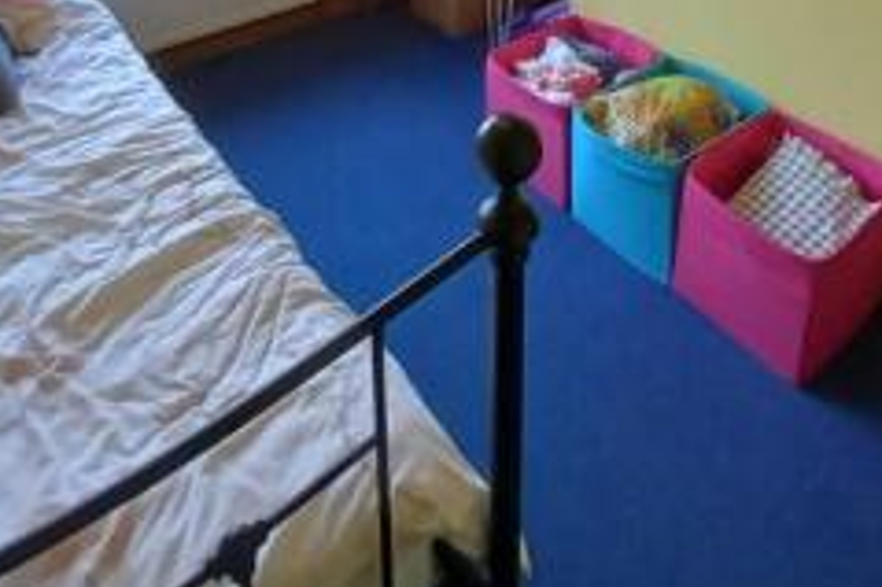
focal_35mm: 33
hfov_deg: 57.0
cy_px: -179
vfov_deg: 31.0
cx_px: 511
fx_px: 808
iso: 80
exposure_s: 1/50
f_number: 2.2
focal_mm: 1.13
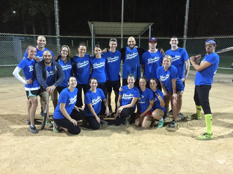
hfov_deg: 61.7
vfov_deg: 48.2
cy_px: 87
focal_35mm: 29
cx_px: 116
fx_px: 195
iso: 125
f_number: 2.2
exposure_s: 1/30
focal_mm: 4.15
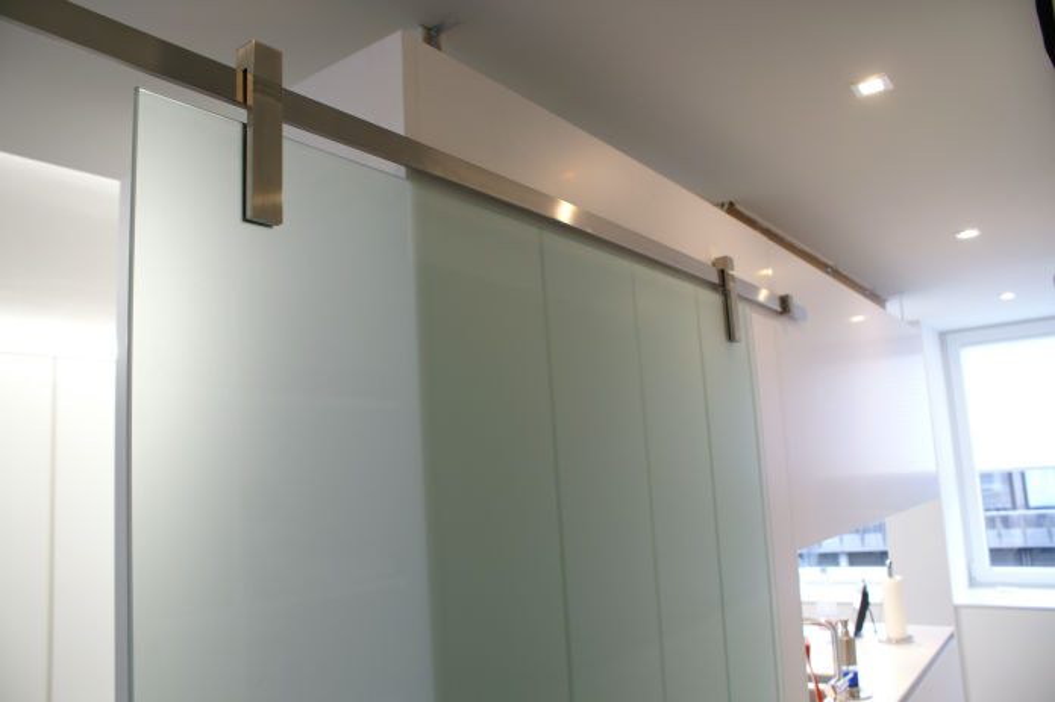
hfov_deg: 67.4
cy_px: 351
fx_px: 791
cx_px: 528
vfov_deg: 47.9
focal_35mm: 27
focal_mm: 18
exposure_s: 1/30
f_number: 3.5
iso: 200
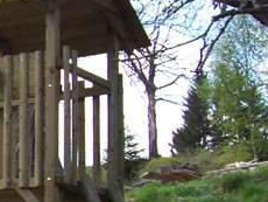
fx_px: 1031
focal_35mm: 133
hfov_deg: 13.5
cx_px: -191
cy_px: 200
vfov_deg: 11.1
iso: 80
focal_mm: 5.6
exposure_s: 1/342
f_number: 2.7
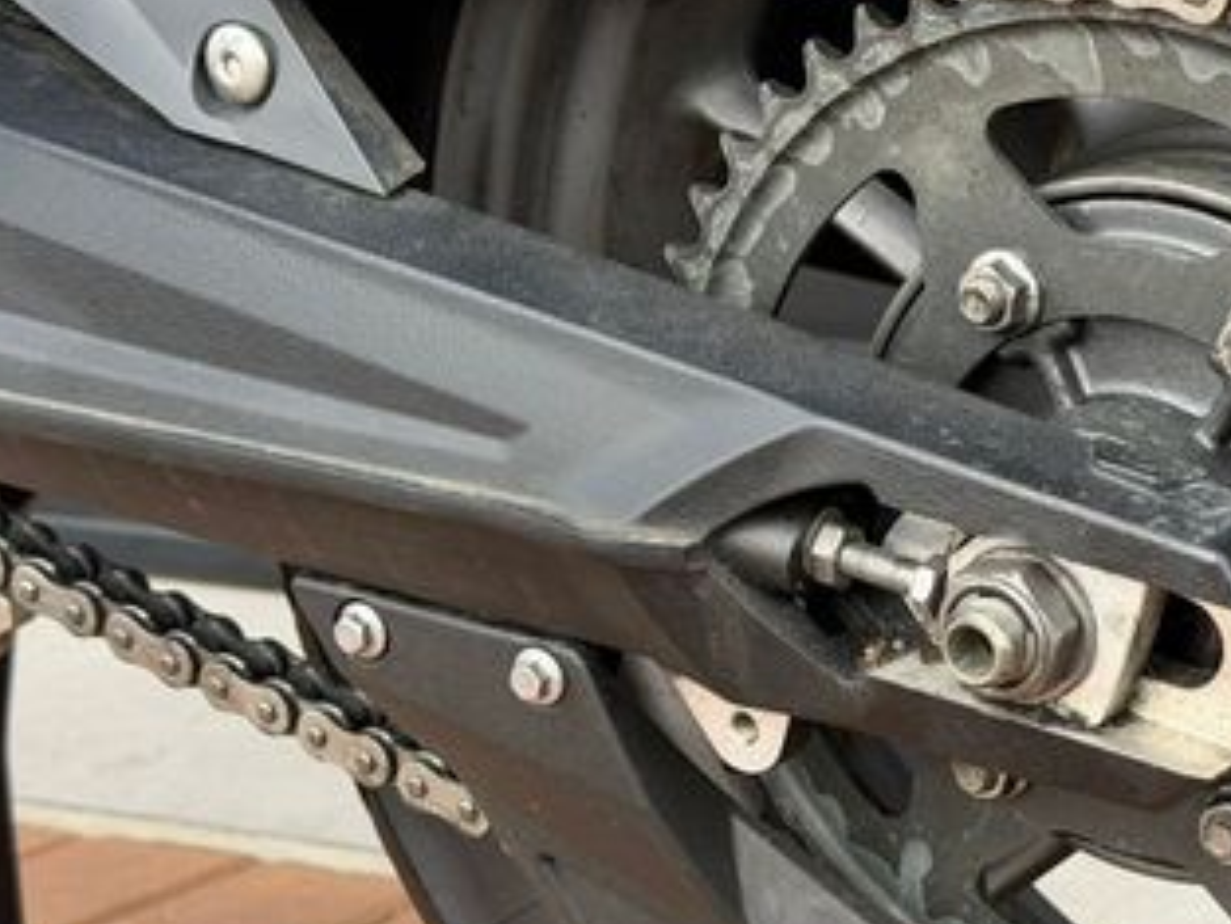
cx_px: 1089
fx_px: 3486
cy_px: 606
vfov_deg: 15.1
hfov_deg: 19.7
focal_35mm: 98
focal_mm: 6.76
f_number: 1.78
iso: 80
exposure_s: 1/493
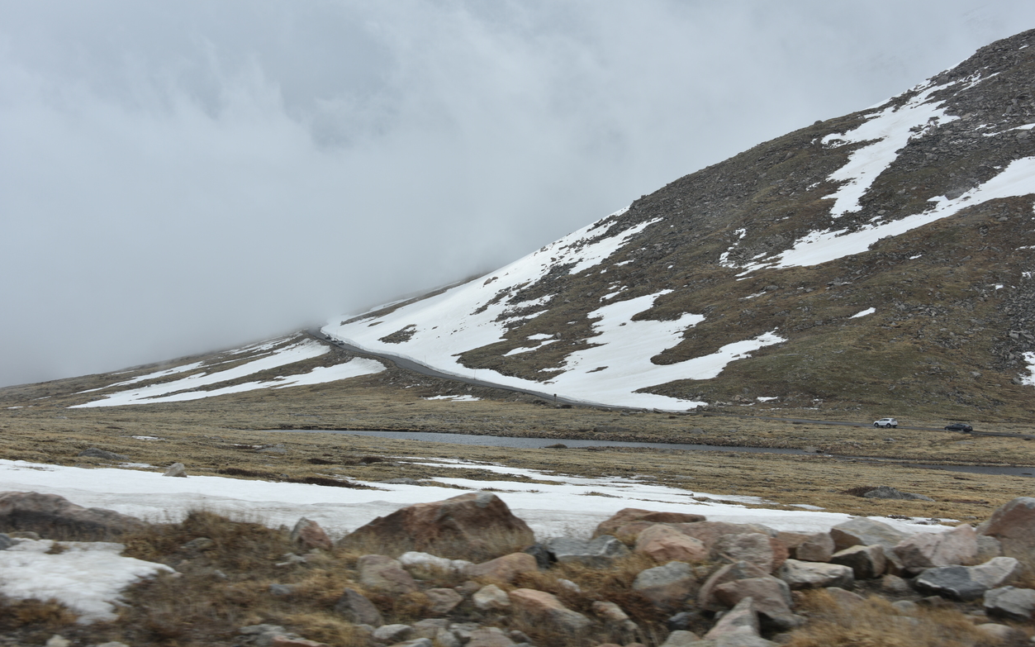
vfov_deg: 25.8
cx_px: 514
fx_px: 1410
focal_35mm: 50
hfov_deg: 40.3
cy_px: 307
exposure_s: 1/320
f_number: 9
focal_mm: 48
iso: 100
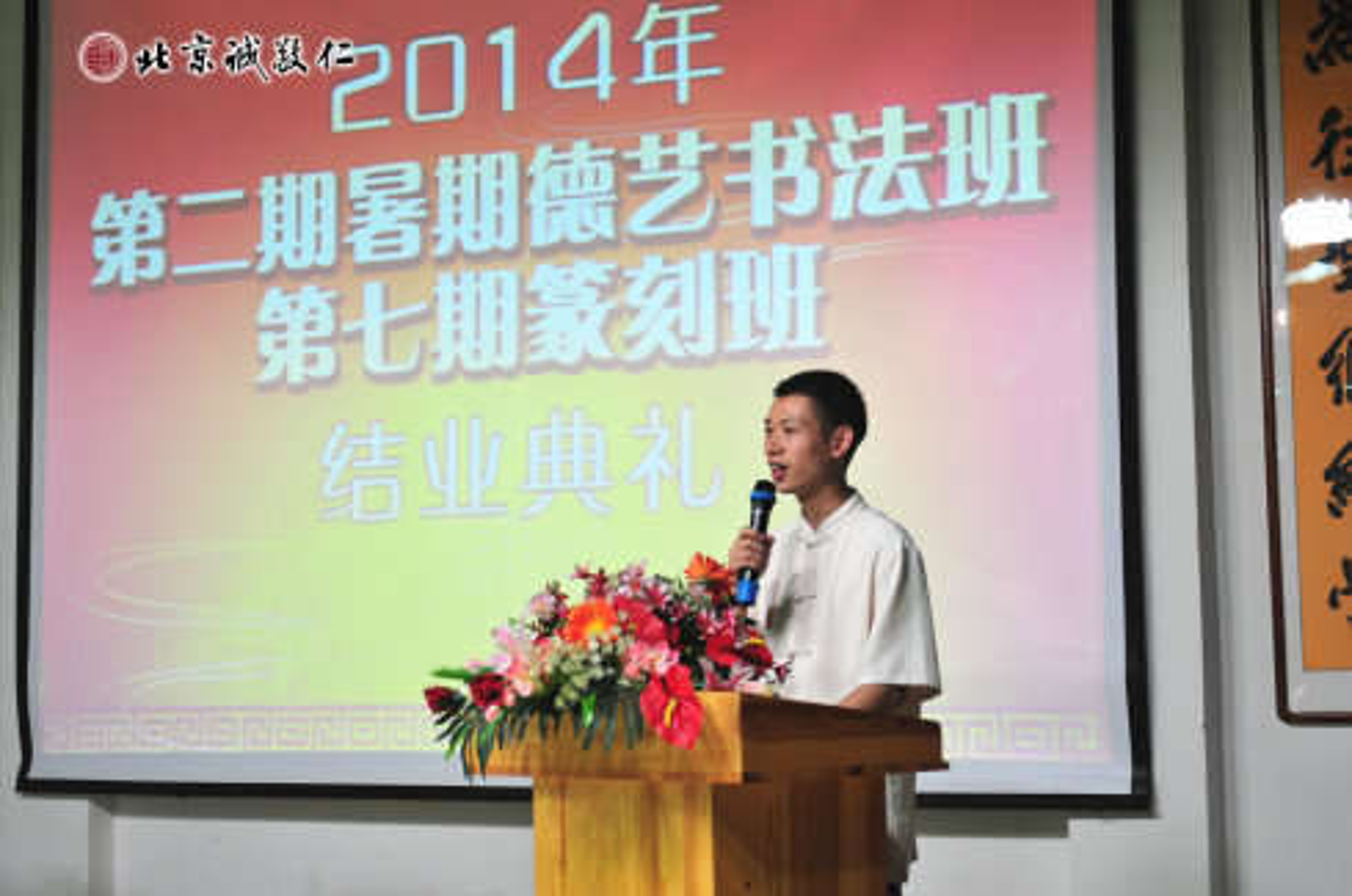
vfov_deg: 20.1
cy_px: 448
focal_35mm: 68
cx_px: 676
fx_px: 2531
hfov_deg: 29.9
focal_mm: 45
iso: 200
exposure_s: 1/30
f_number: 2.8
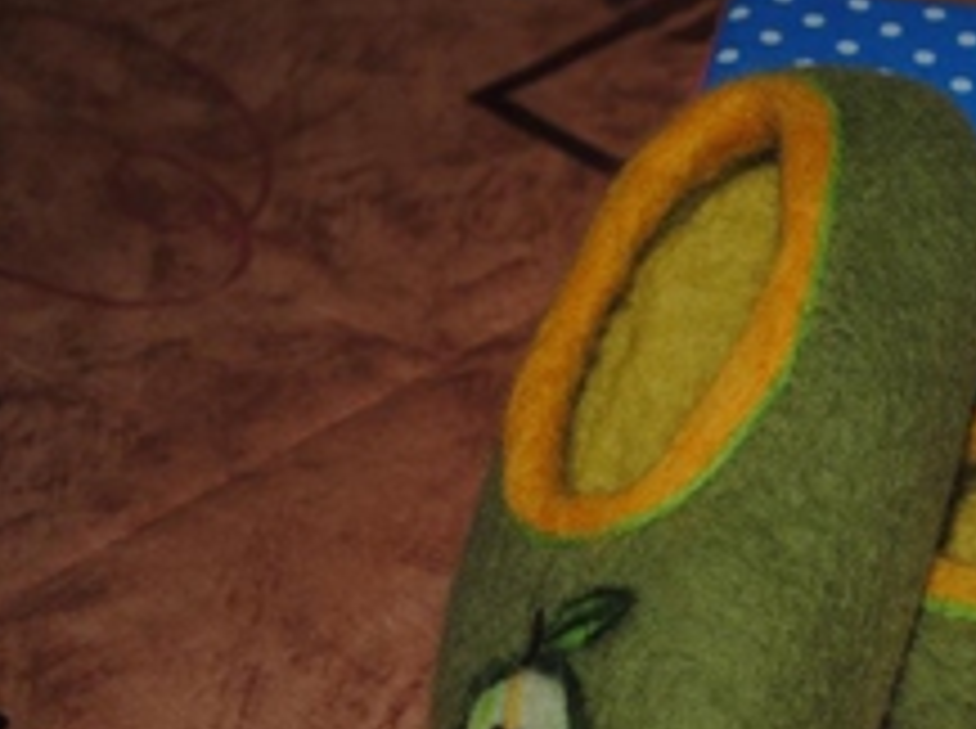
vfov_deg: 10.2
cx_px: 994
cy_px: 632
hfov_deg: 13.5
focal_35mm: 144
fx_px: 4053
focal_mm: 48
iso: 200
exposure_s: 1/60
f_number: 5.6
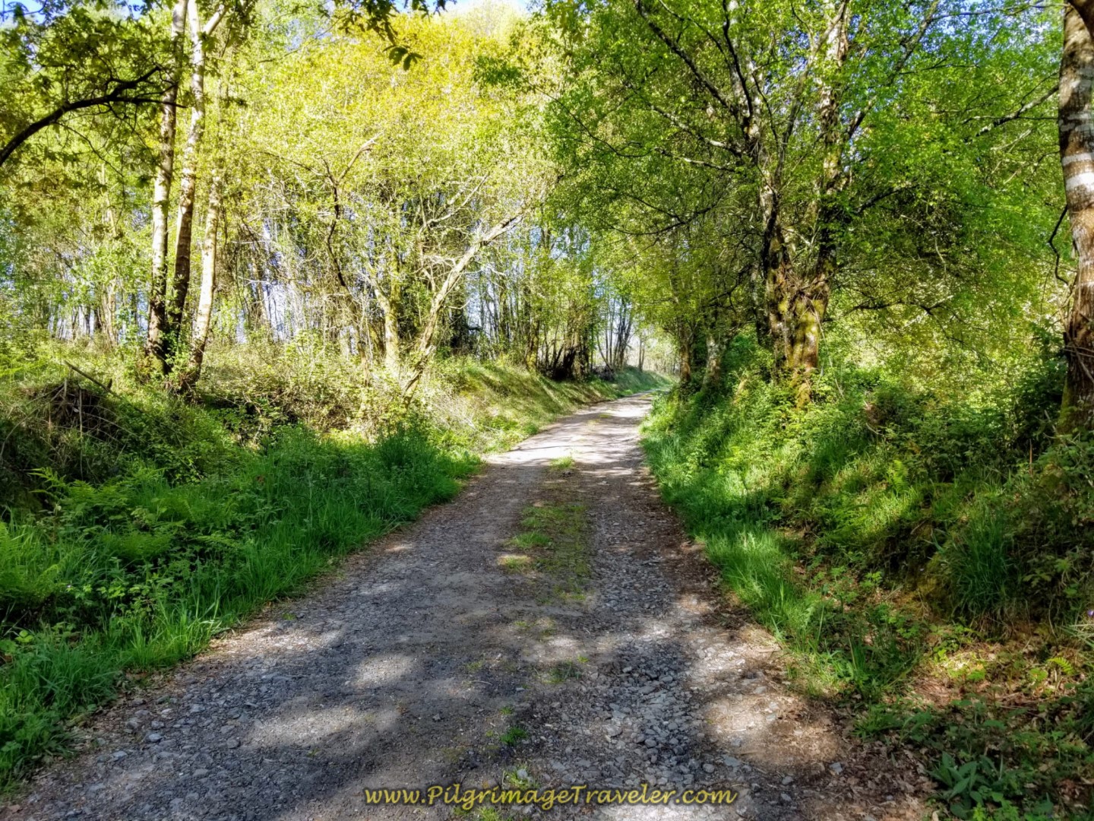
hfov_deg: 67.3
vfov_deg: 53.1
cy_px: 410
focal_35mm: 26
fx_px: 822
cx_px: 547
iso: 50
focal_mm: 4.3
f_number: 1.7
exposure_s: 1/351
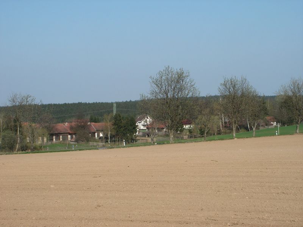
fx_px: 648
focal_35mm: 74
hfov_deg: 26.3
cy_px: 114
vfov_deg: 19.9
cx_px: 152
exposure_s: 1/400
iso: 50
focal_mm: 12.4
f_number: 4.8
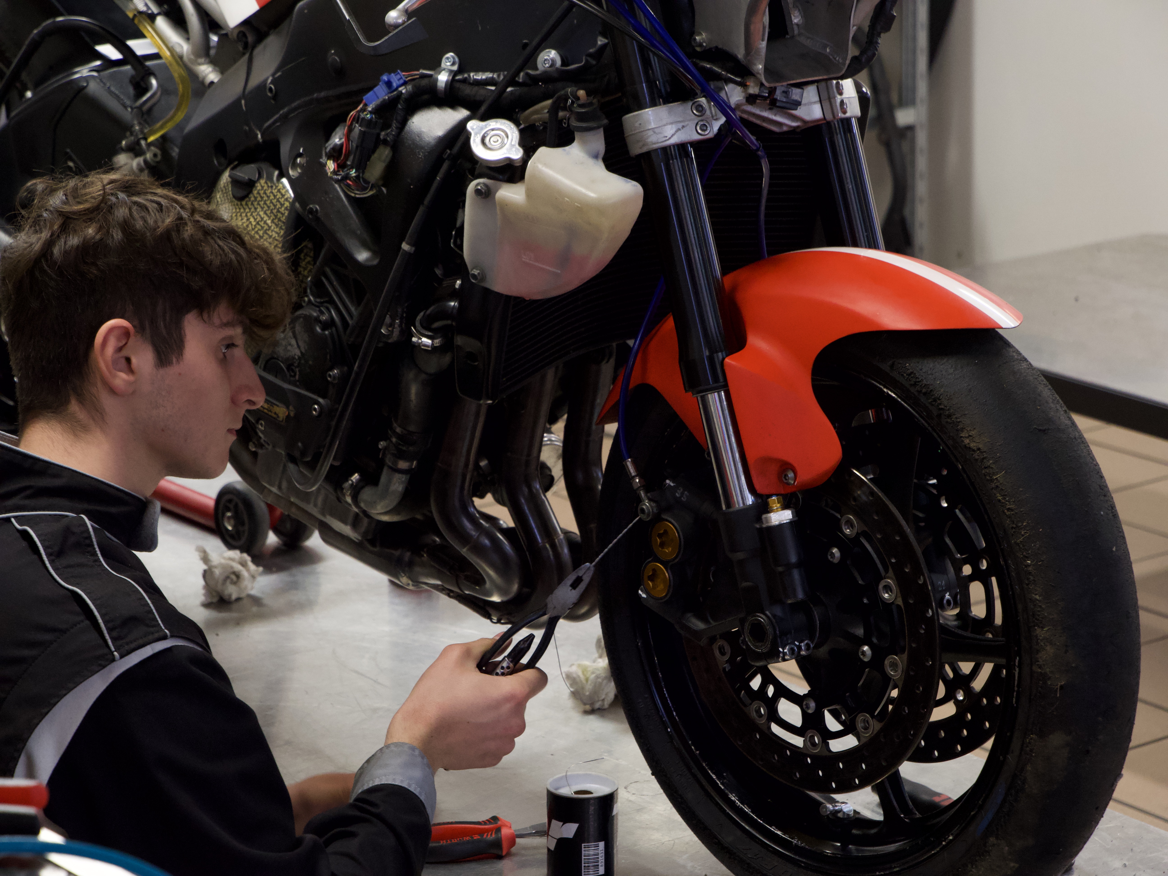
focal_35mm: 120
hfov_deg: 16.4
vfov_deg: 12.3
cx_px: 584
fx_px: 4049
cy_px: 438
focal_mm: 60
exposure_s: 1/40
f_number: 5.6
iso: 2000
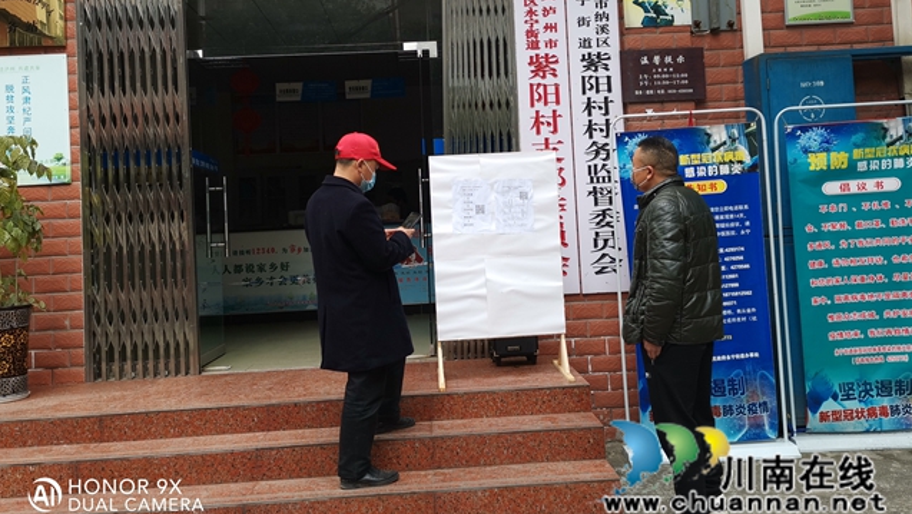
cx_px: 455
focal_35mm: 35
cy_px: 186
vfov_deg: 33.6
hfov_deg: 56.6
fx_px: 847
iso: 50
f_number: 1.8
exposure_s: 1/304
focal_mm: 5.5
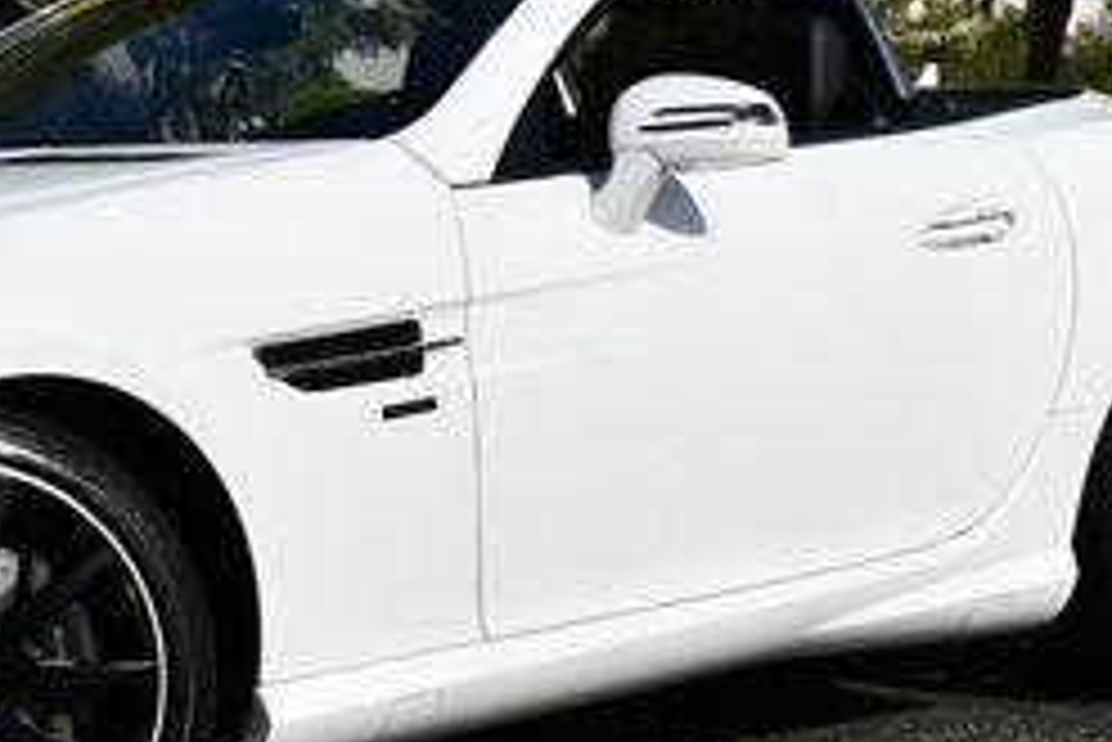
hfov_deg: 17.7
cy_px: 139
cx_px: 144
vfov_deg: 12.0
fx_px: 3523
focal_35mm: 114
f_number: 10
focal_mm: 22
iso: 100
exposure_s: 1/400
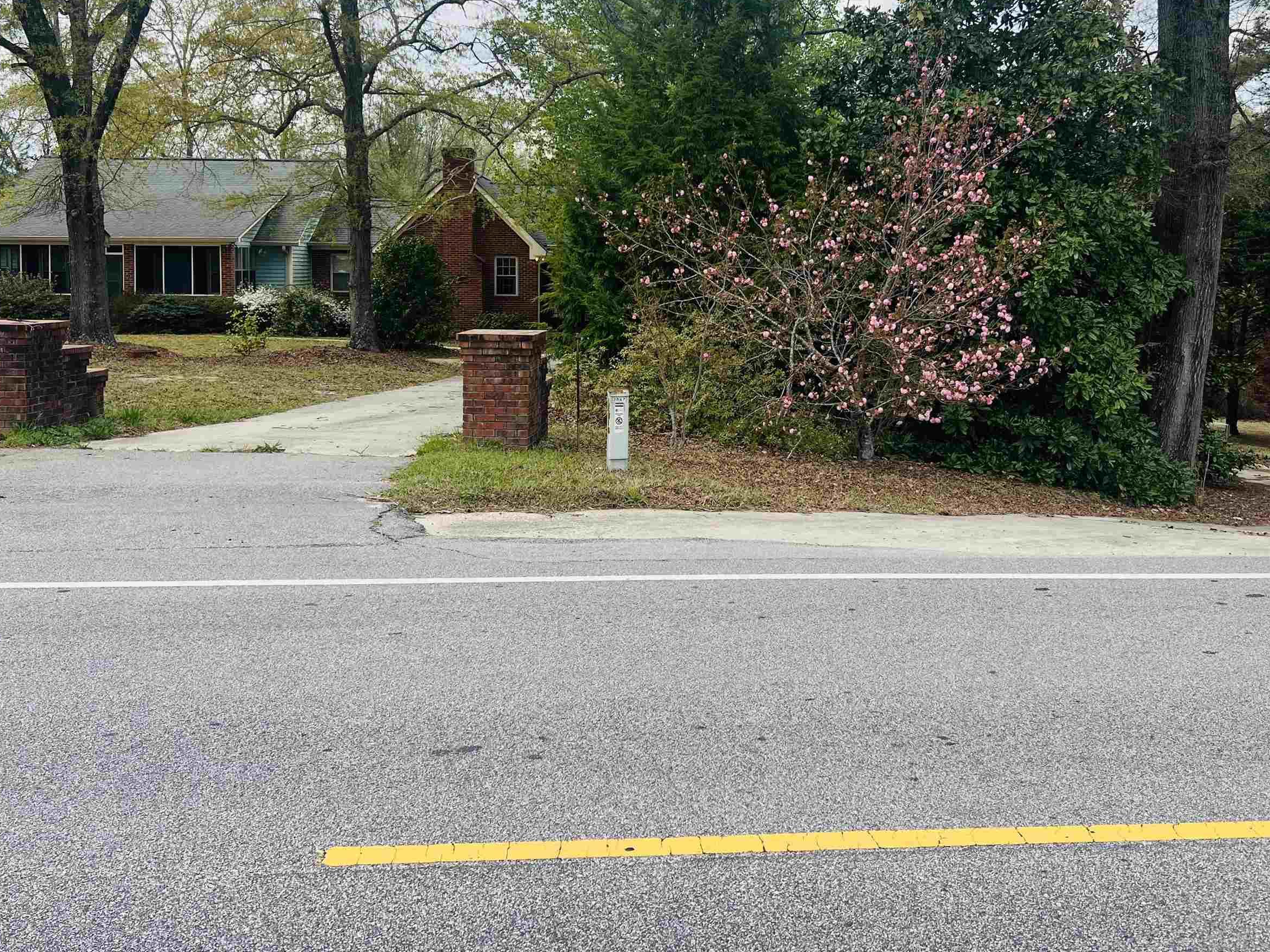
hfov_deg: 53.8
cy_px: 331
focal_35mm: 34
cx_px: 710
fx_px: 1247
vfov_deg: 41.4
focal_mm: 5.7
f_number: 1.5
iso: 50
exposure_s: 1/1395
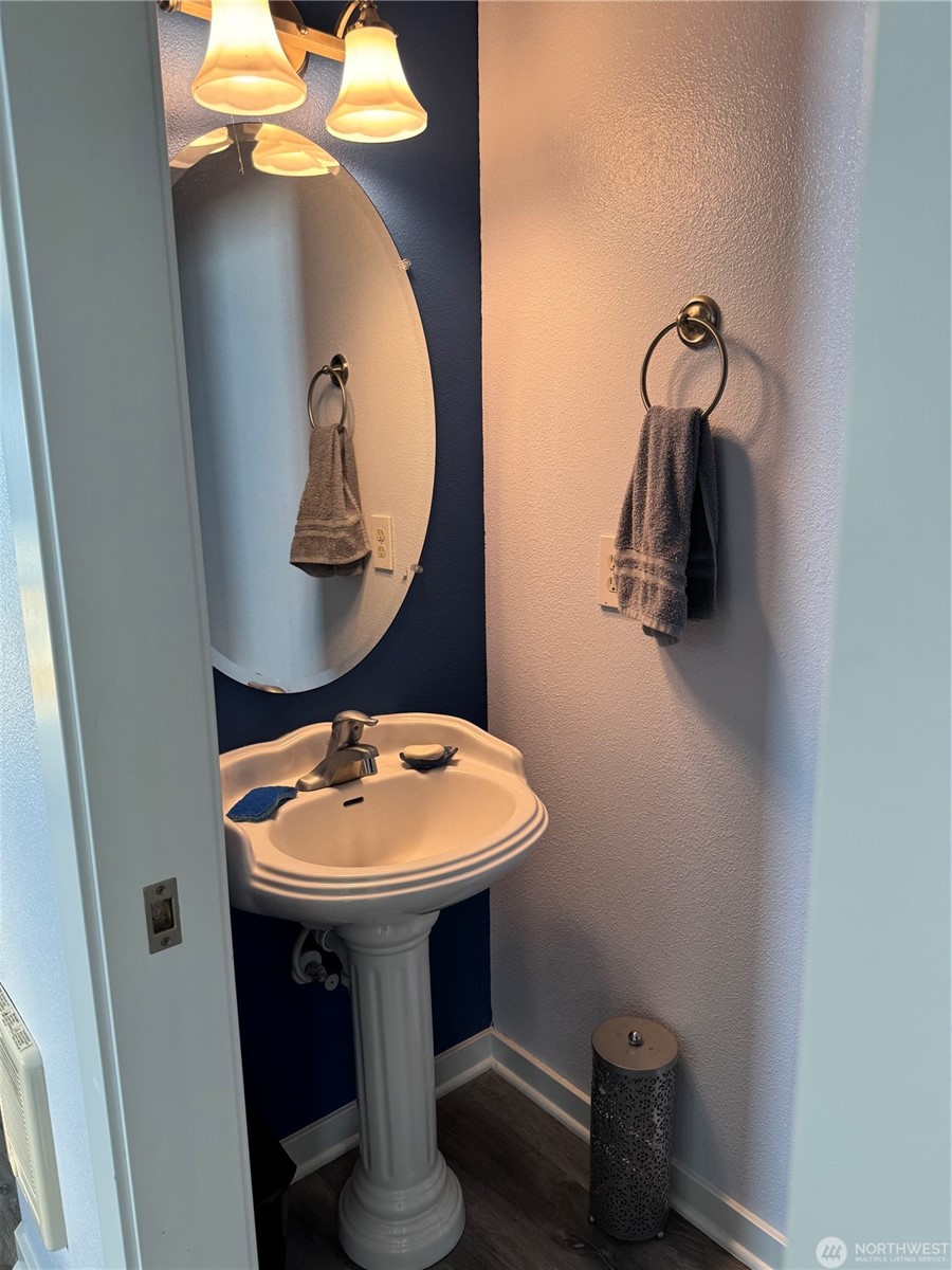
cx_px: 476
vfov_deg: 71.6
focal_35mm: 24
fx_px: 880
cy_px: 635
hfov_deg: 56.8
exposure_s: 1/120
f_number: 1.78
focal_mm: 6.76
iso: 80
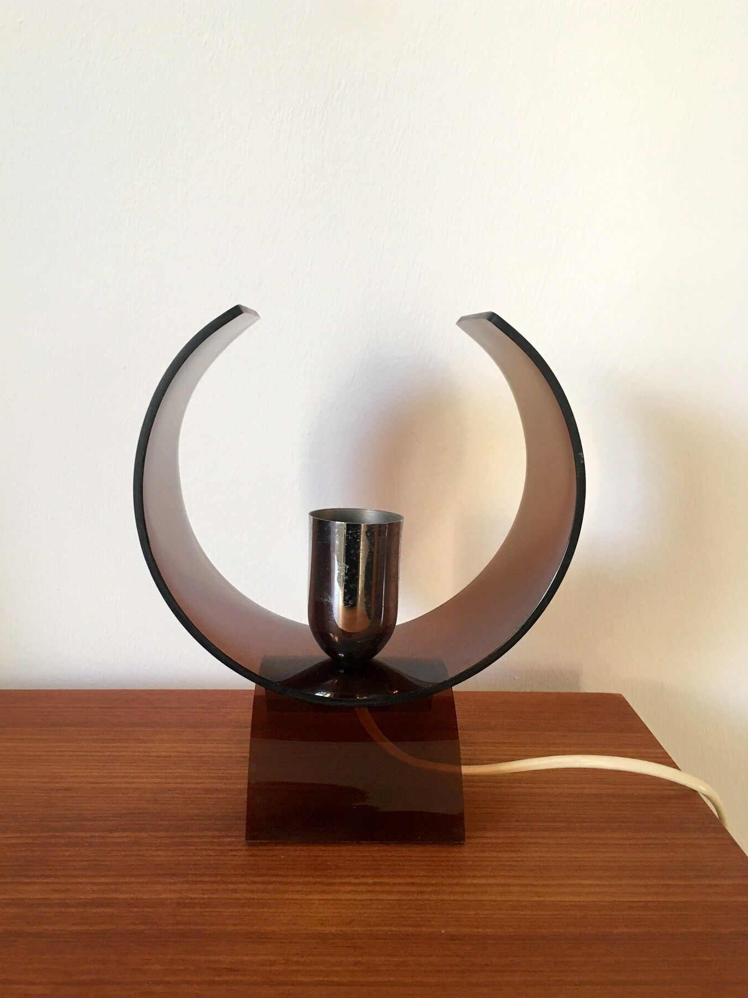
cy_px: 504
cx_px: 344
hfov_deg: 44.1
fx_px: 922
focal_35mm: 32
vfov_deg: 56.8
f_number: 2.2
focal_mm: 4.15
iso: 125
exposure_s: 1/33
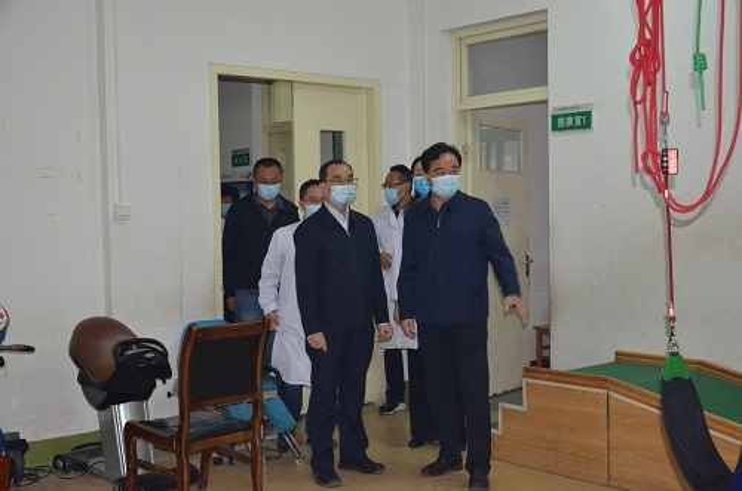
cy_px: 246
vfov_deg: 29.7
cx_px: 371
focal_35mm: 45
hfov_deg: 43.7
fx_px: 925
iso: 1600
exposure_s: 1/60
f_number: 5.6
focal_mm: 30
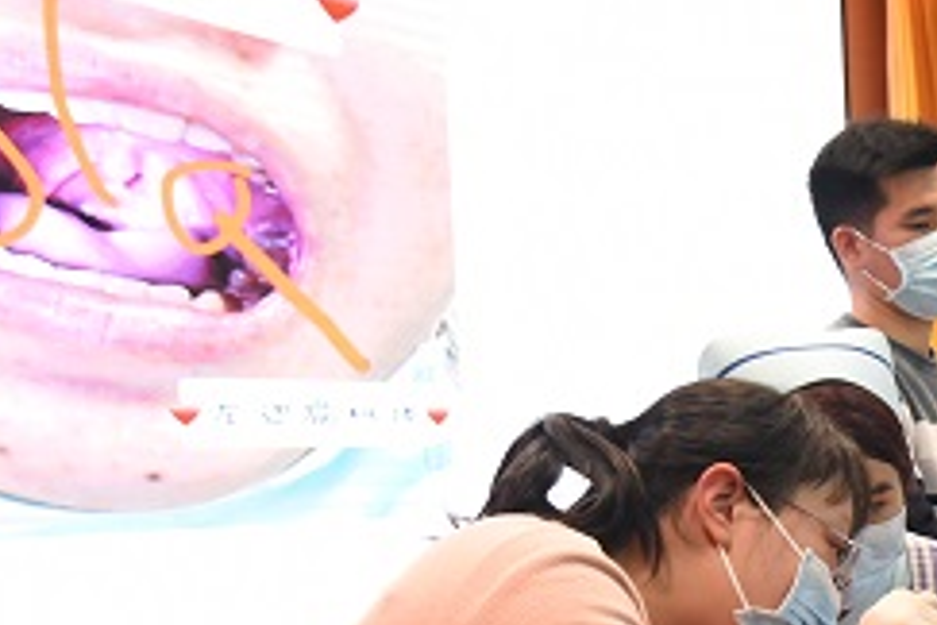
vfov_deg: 17.0
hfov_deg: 23.2
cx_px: 1161
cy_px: 583
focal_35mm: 79
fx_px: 2056
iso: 3200
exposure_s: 1/200
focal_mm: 24
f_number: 4.5
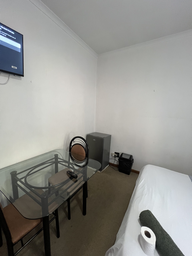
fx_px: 96
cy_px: 128
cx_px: 96
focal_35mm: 13
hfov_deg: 89.9
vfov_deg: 106.2
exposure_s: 1/50
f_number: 1.8
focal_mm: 1.57
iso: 500
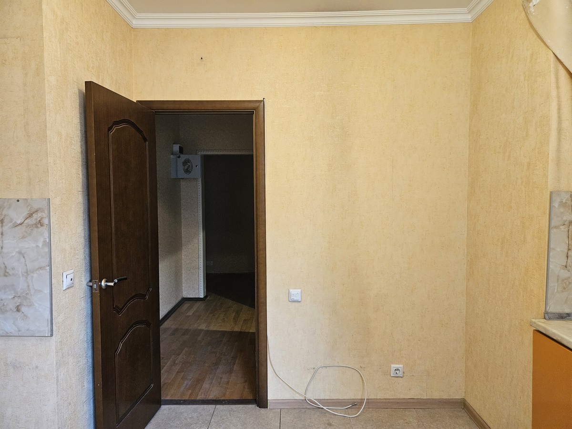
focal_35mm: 23
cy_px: 214
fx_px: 380
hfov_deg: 73.9
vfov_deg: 58.9
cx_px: 286
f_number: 1.8
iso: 500
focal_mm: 5.4
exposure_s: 1/200
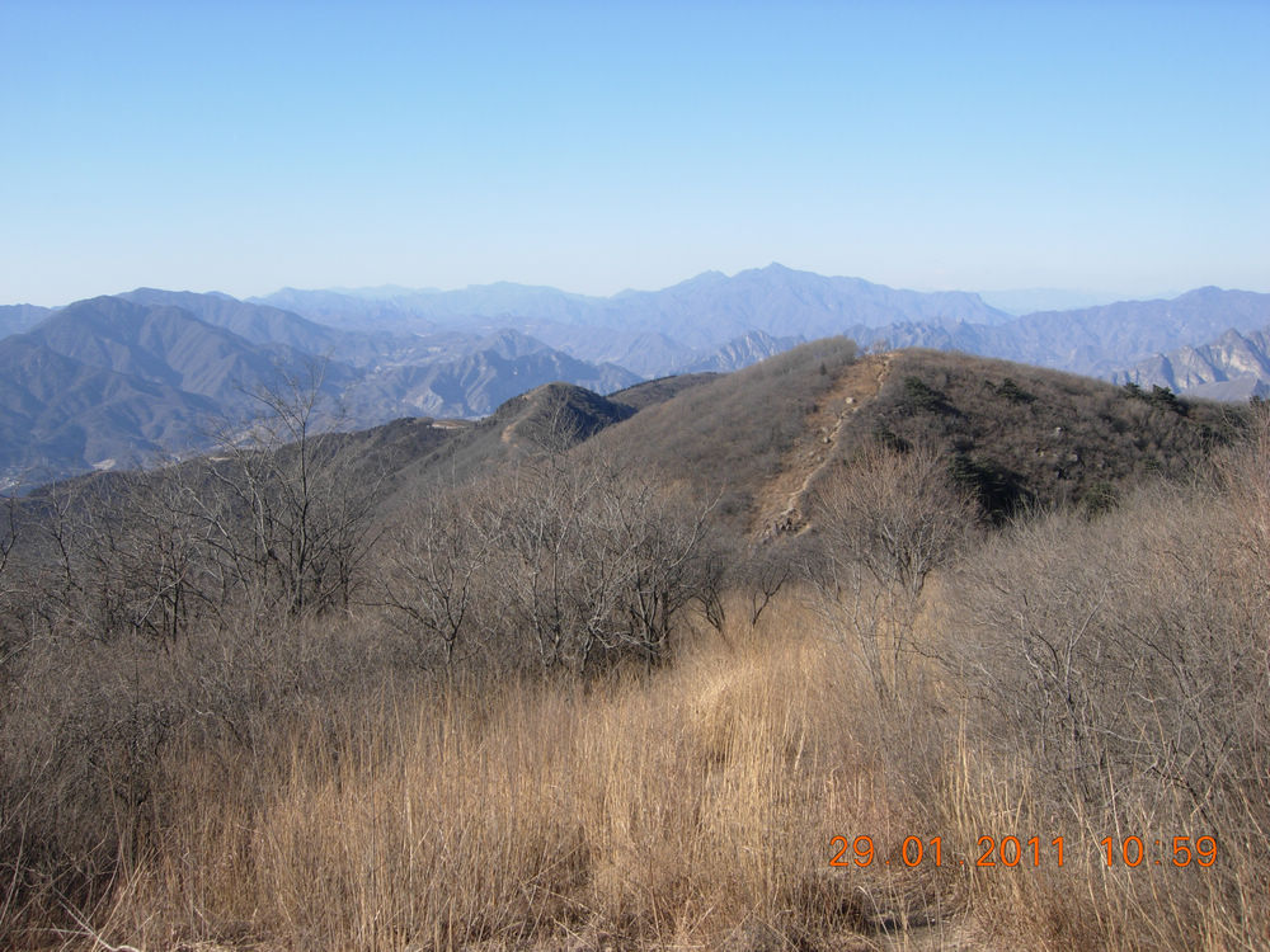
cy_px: 476
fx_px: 1321
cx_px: 635
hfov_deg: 51.4
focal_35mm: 36
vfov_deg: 39.7
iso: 50
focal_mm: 7.5
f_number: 5.4
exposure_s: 1/296
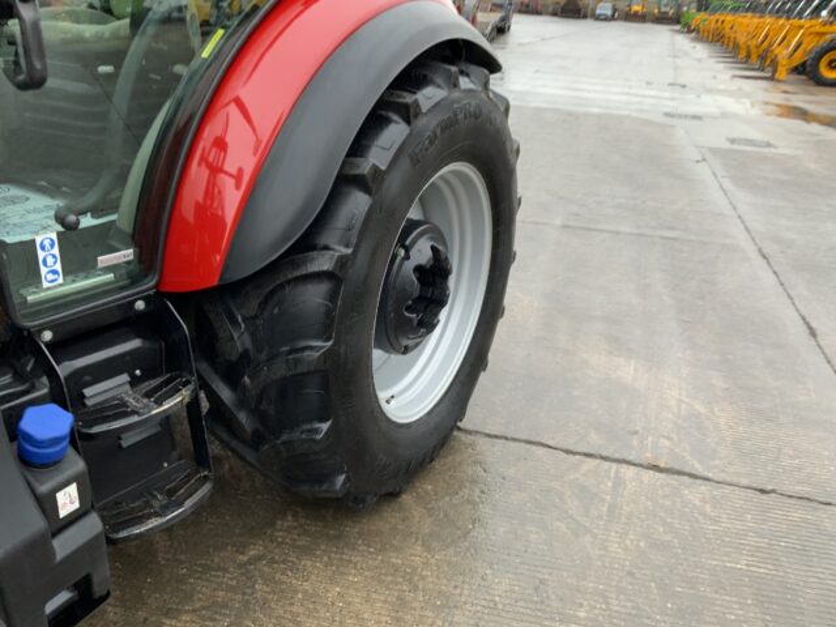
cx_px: 418
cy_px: 314
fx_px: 700
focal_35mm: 29
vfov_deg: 48.2
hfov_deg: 61.7
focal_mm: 3
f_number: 1.8
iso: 64
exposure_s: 1/100
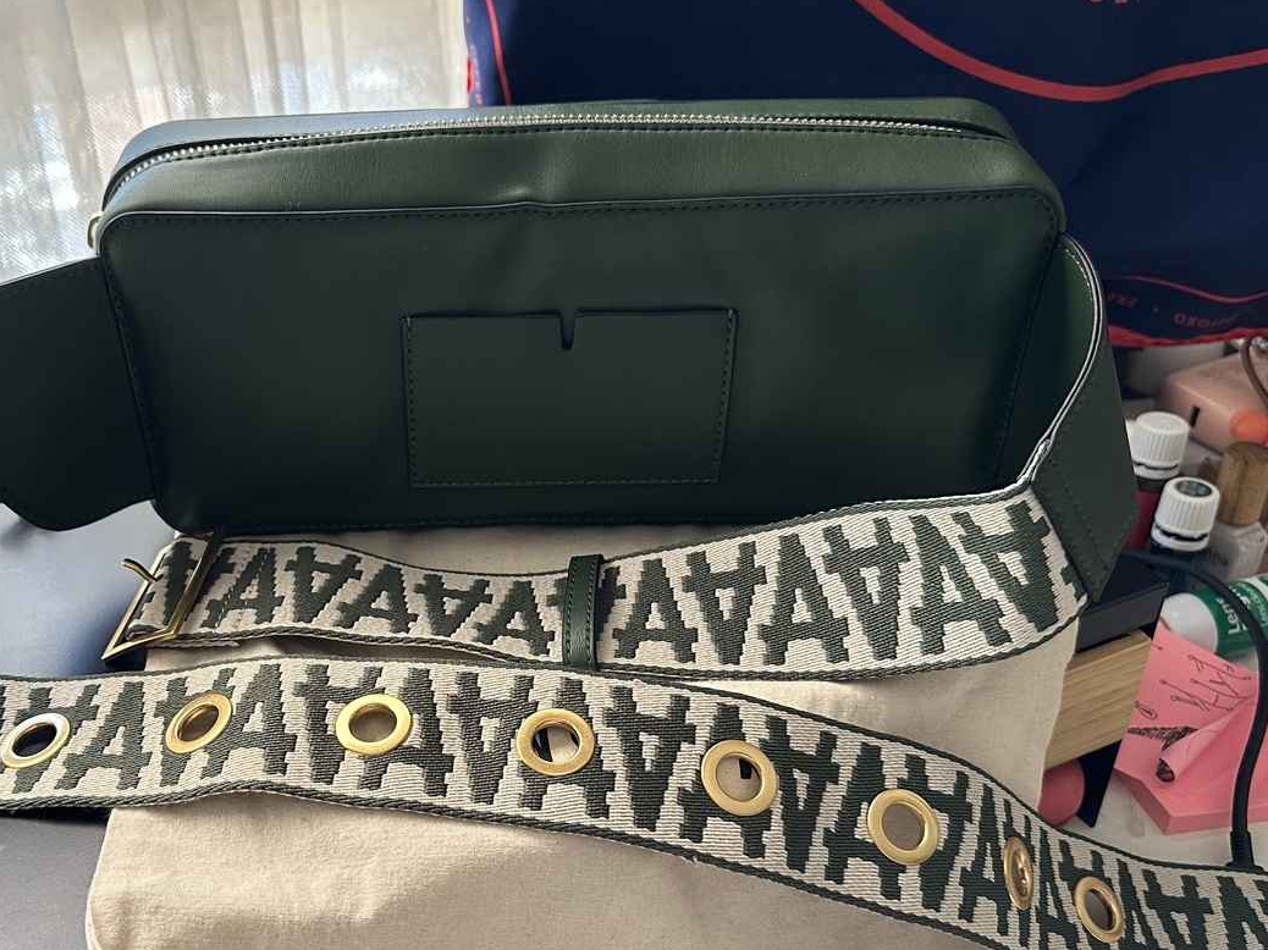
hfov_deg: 49.3
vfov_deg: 38.5
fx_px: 1355
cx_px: 428
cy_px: 573
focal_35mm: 37
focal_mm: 6.86
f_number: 1.78
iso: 250
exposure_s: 1/60
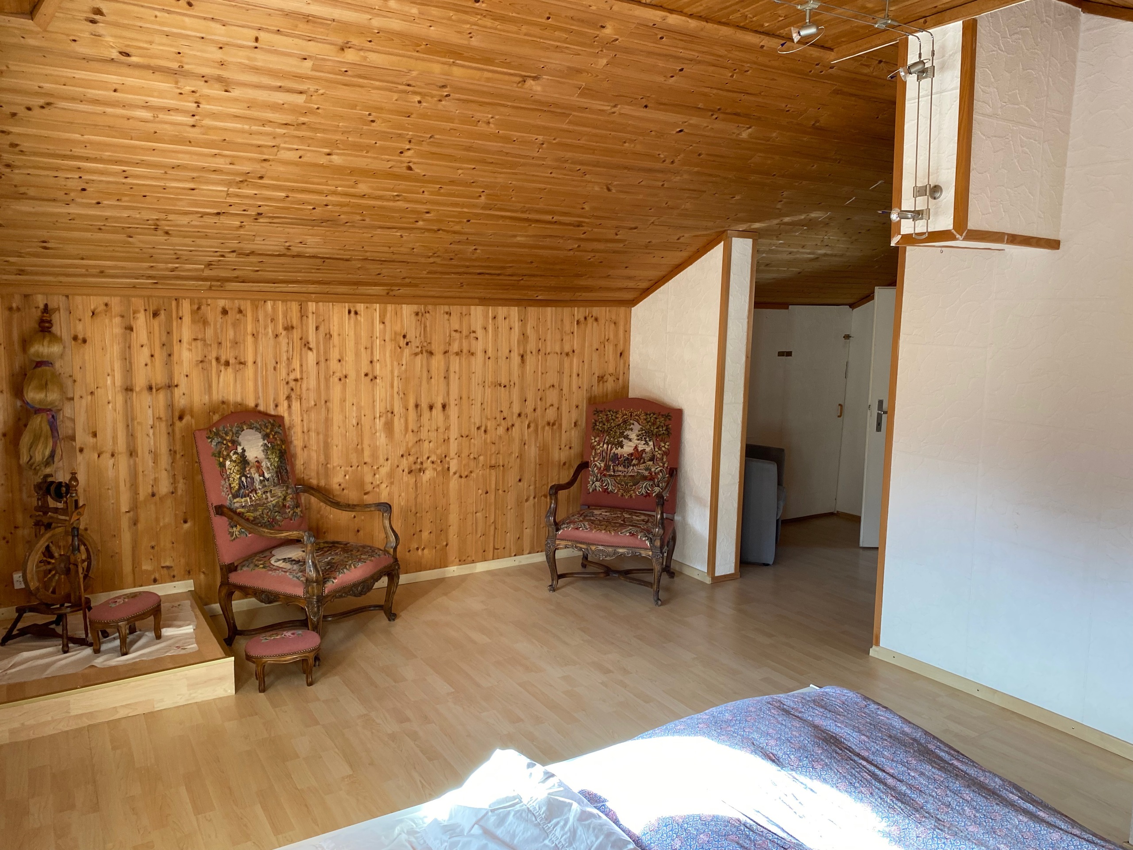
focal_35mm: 26
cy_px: 425
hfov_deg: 67.3
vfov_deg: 53.1
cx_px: 566
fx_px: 851
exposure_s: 1/102
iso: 125
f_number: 1.8
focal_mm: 4.25
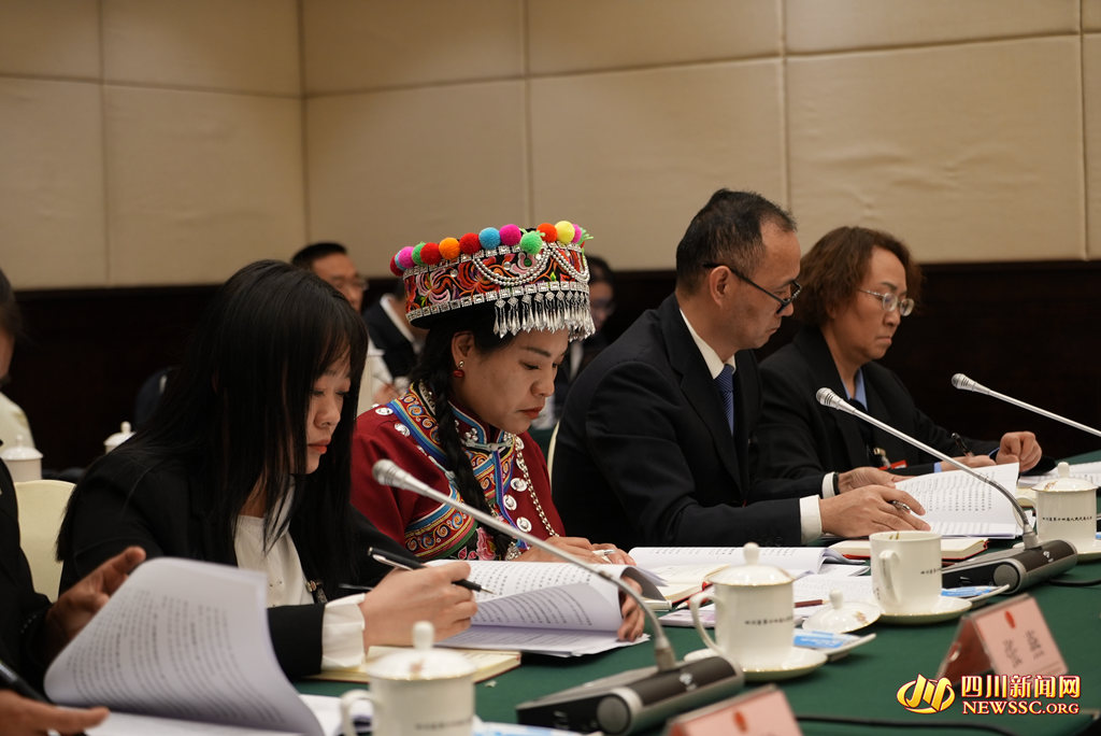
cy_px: 368
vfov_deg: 19.5
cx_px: 550
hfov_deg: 28.8
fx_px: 2142
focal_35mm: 70
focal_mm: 70
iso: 1000
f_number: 4
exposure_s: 1/100
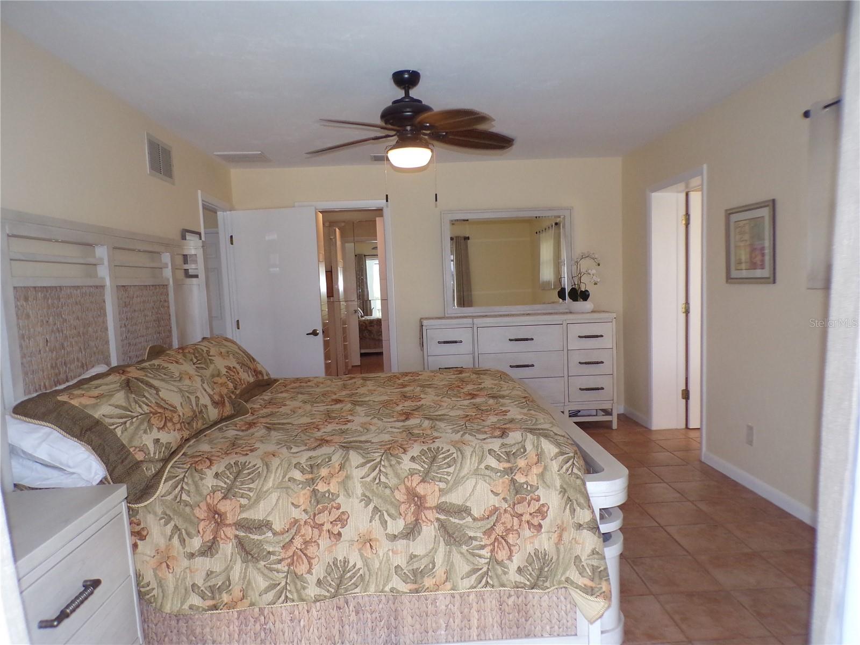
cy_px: 322
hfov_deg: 71.6
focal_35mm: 24
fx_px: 596
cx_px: 430
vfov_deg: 56.8
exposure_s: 1/60
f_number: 3
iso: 200
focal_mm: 4.3
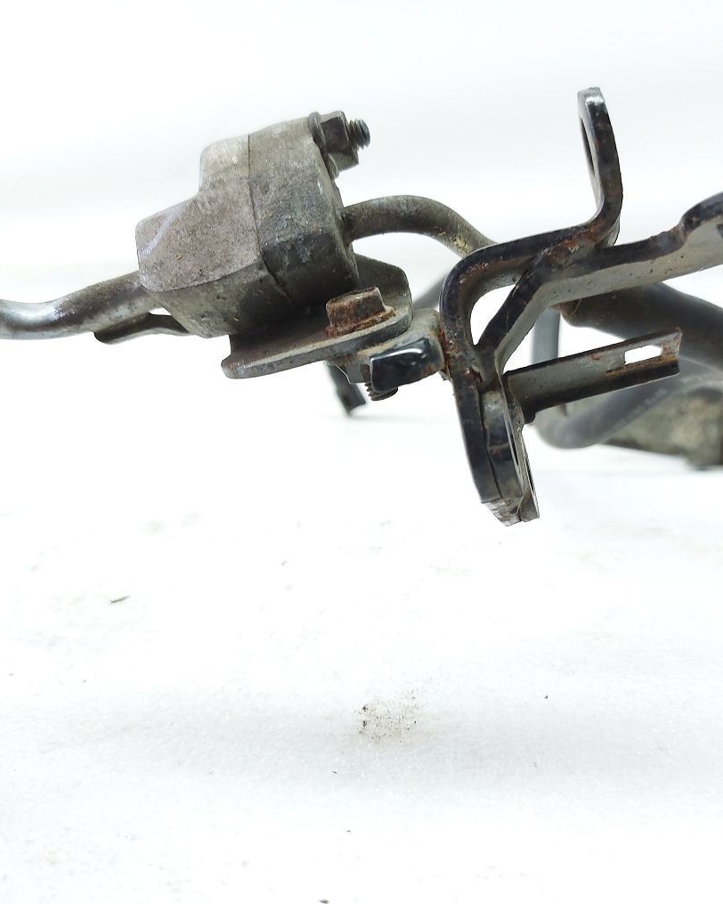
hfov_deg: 45.7
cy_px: 457
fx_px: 856
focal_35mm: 32
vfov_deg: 55.7
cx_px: 413
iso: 160
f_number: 1.8
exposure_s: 1/50
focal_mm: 5.23
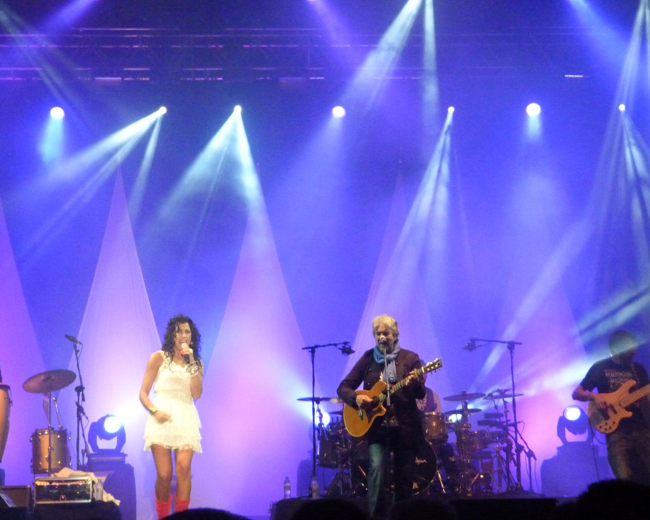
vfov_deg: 18.1
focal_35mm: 85
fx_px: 1635
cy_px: 214
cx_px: 296
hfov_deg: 22.5
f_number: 3.3
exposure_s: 1/50
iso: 800
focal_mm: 11.8
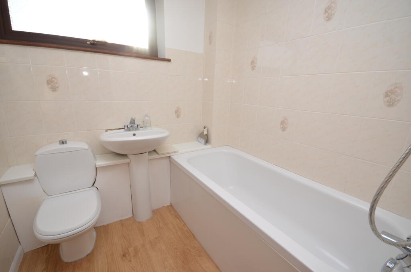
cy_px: 136
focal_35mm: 16
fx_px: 188
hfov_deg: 95.1
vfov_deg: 71.8
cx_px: 206
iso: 100
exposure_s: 1/200
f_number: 6.3
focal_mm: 11
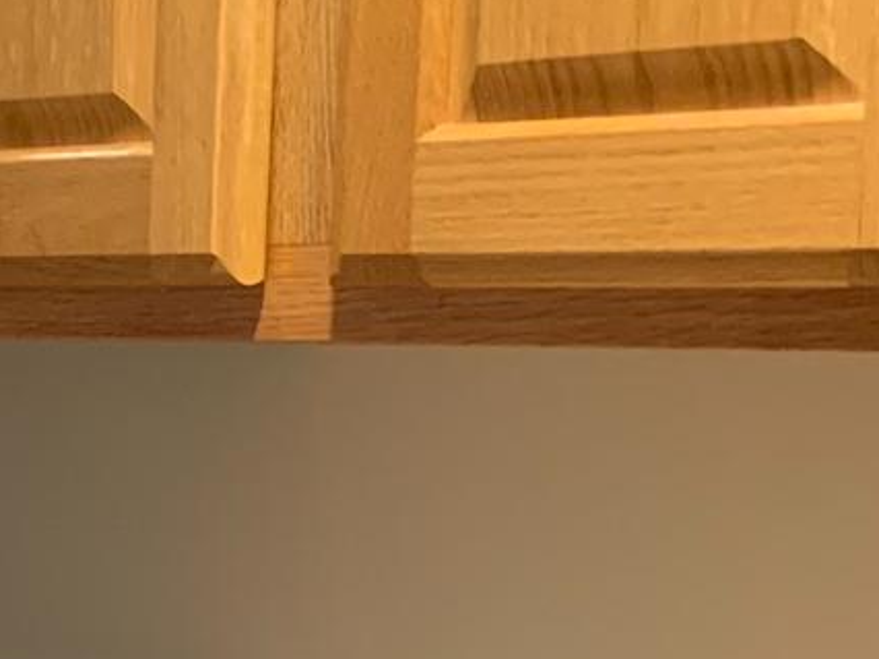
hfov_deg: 14.7
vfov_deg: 11.1
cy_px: 1144
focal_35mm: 125
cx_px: -433
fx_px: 3172
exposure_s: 1/60
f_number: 1.8
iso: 320
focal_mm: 4.25
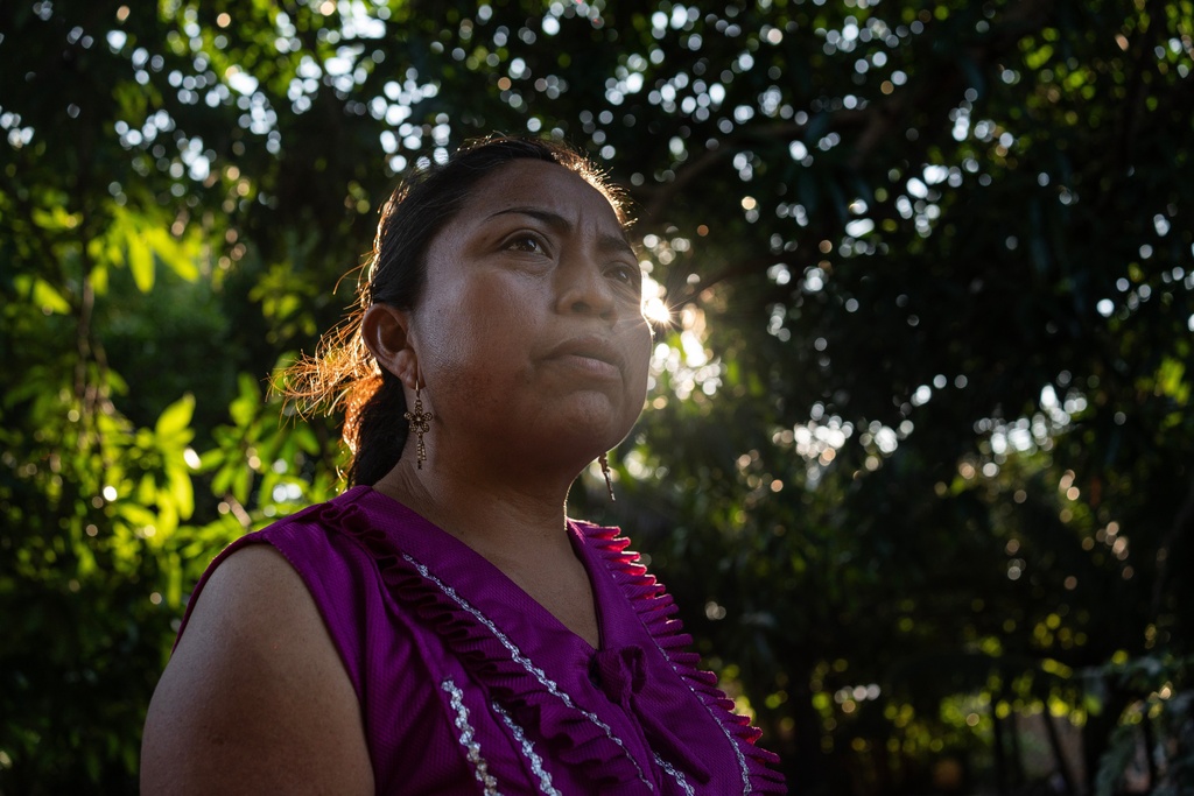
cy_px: 398
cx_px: 597
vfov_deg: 37.9
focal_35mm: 35
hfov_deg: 54.4
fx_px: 1161
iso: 640
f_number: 4.5
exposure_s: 1/1000
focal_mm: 35
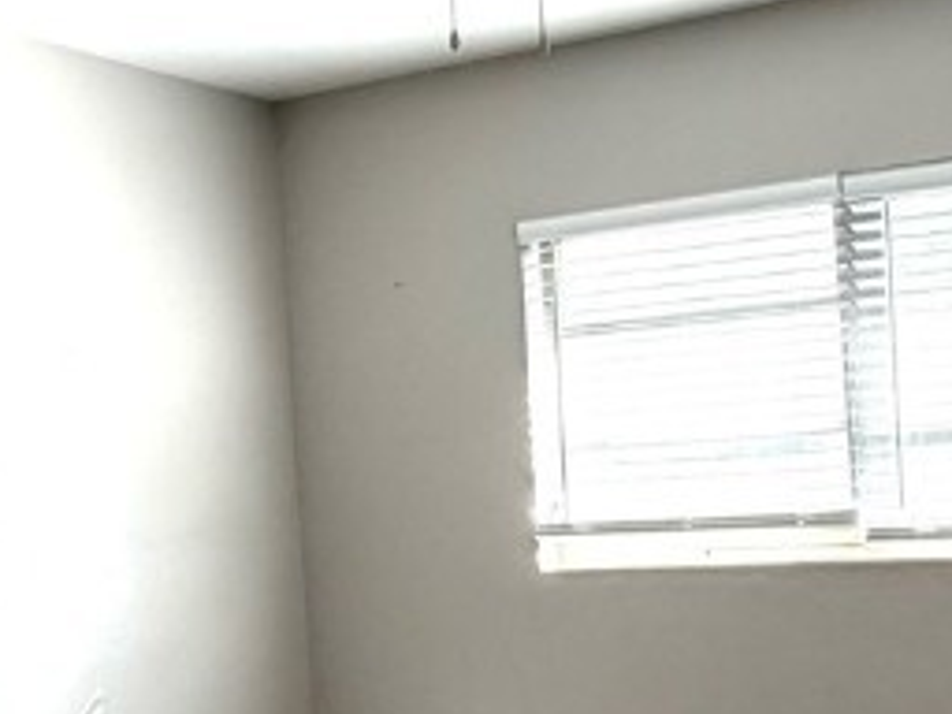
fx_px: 1540
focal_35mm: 56
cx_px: 662
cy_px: 491
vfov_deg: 25.9
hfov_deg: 33.9
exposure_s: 1/121
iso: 125
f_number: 2.2
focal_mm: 2.22
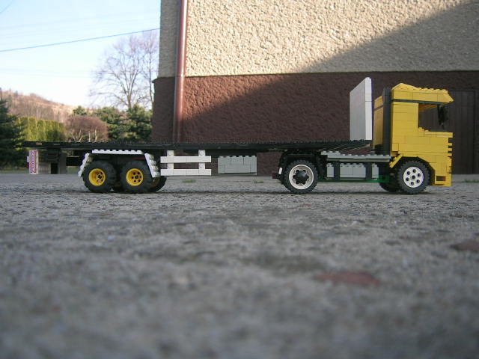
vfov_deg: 40.7
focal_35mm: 35
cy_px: 180
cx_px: 240
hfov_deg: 52.6
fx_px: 484
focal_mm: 5.4
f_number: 2.8
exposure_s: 1/291
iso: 50
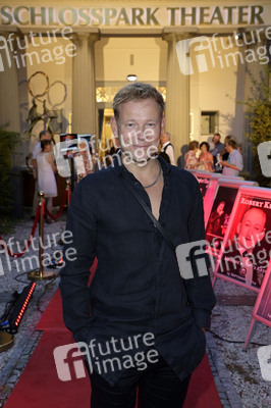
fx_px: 452
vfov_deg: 48.5
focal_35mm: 40
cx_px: 136
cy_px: 204
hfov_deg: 33.3
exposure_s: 1/80
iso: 1600
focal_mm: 40
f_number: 5.6
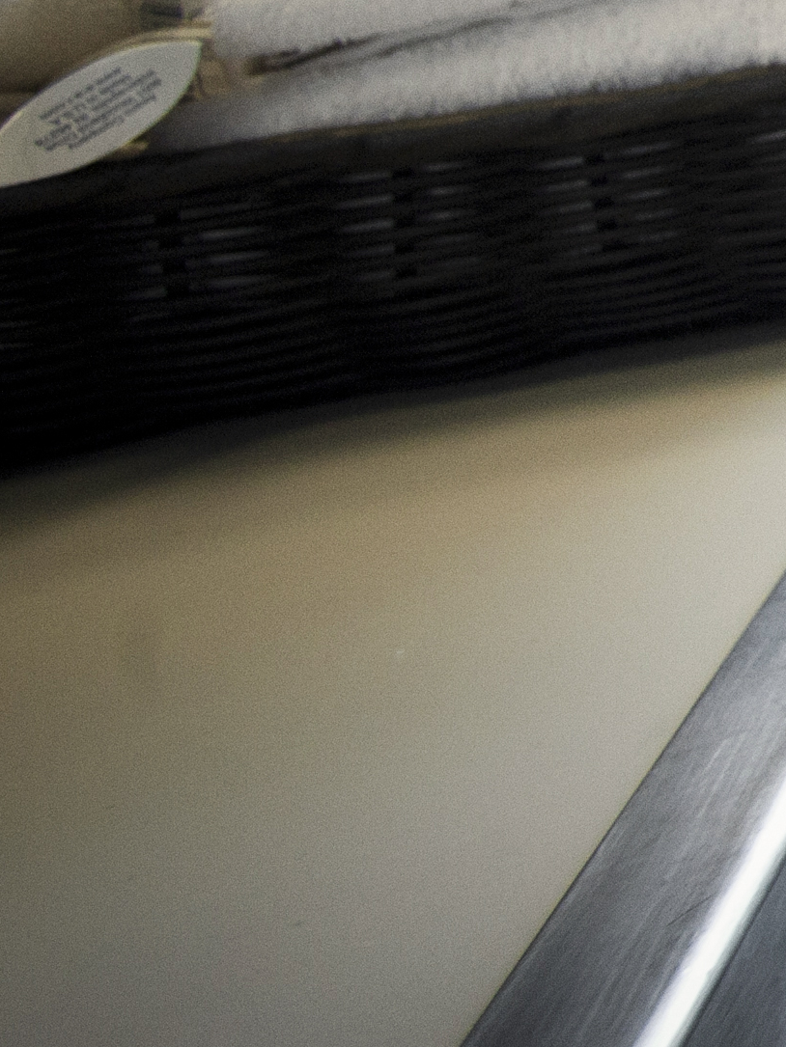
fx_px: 2270
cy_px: -714
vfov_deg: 20.3
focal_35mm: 75
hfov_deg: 10.1
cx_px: 2624
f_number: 6.3
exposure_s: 1/60
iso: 1250
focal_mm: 14
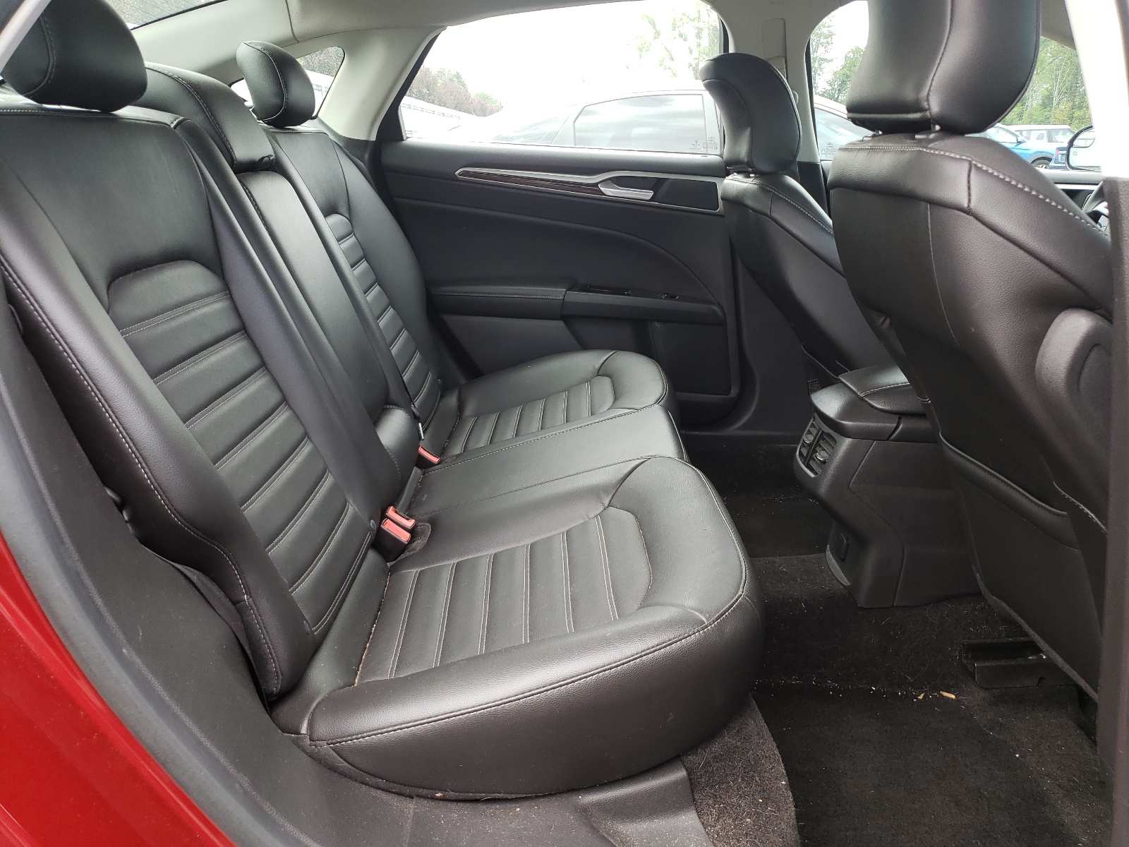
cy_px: 424
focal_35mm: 26
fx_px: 848
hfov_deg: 67.3
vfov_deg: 53.1
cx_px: 564
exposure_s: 1/120
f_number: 1.5
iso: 54
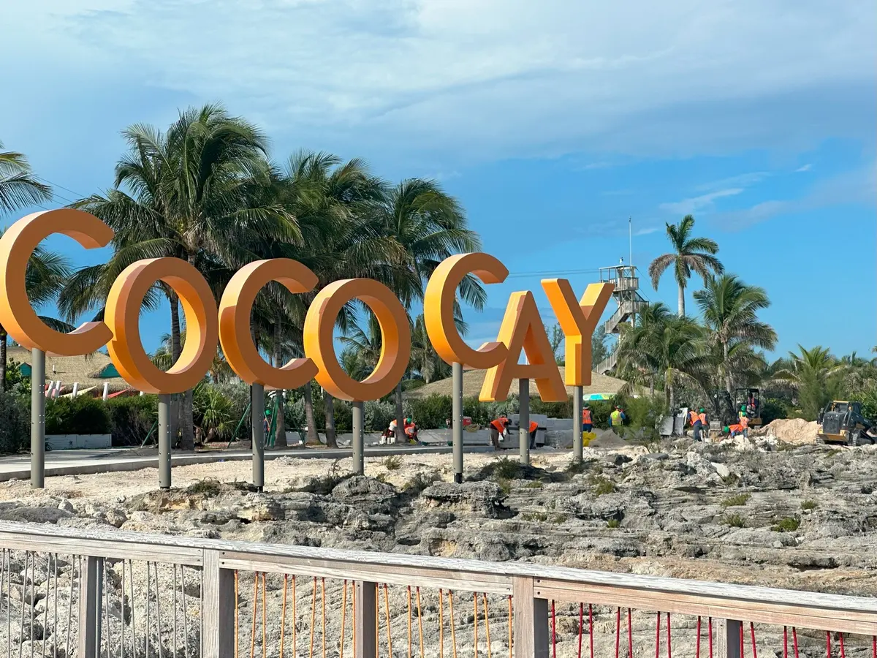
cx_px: 438
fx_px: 1951
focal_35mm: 77
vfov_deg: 19.1
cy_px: 329
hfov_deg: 25.3
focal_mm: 9
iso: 32
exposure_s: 1/1119
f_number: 2.8
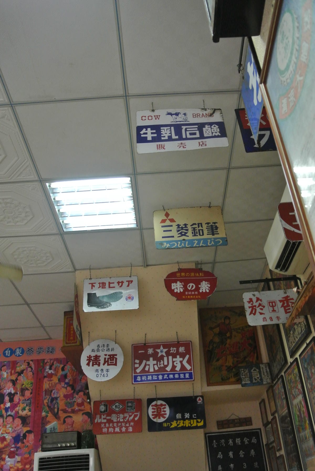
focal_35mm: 32
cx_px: 158
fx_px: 419
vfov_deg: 58.7
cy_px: 236
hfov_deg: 41.2
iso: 800
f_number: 3.8
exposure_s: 1/100
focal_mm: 12.2
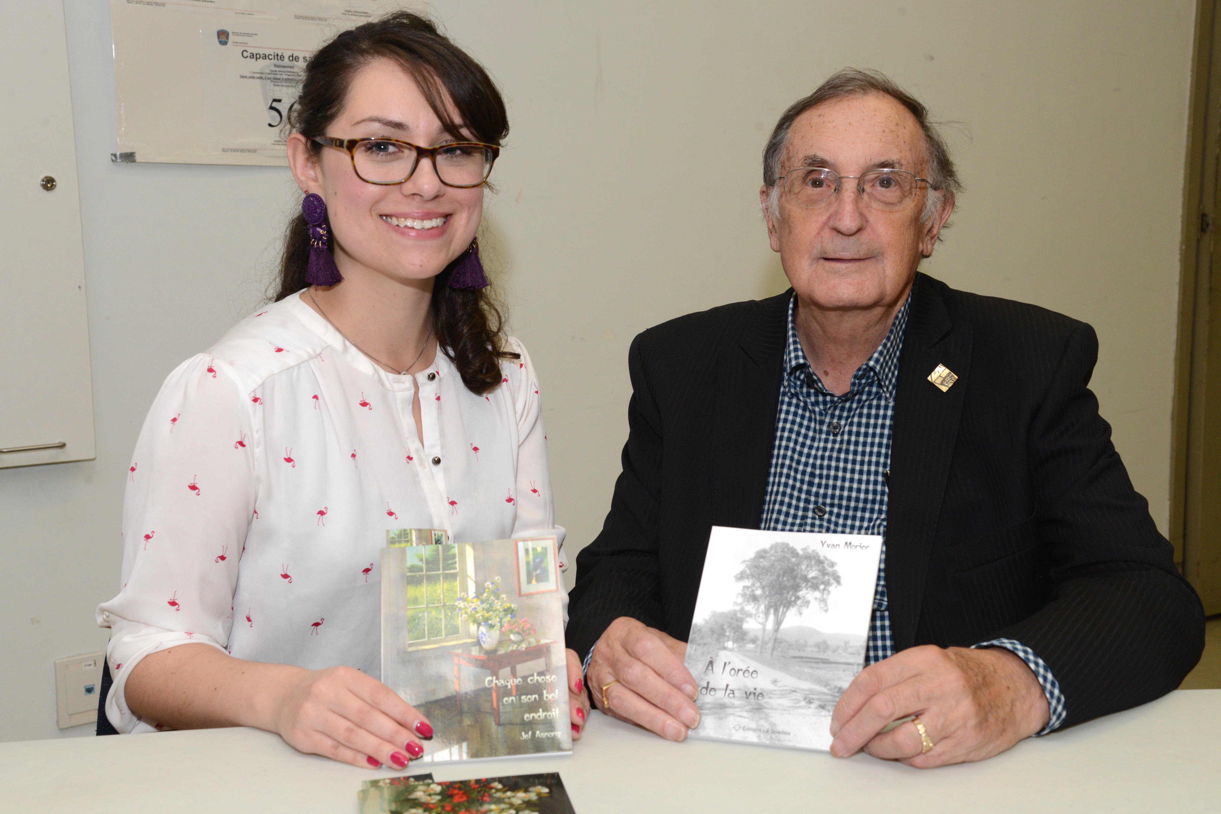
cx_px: 610
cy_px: 407
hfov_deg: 41.1
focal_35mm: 48
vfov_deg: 28.1
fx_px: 1628
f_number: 8
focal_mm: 48
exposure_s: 1/100
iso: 1600
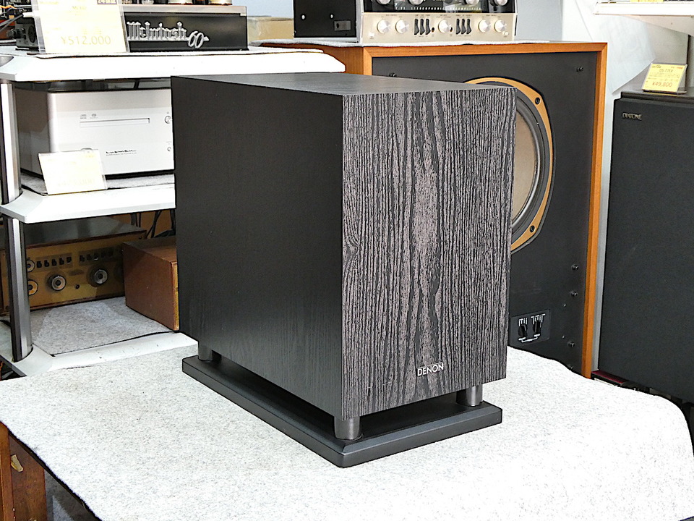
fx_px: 1002
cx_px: 347
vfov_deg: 29.1
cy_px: 260
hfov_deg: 38.2
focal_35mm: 50
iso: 400
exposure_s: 1/10
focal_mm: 9
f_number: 5.6
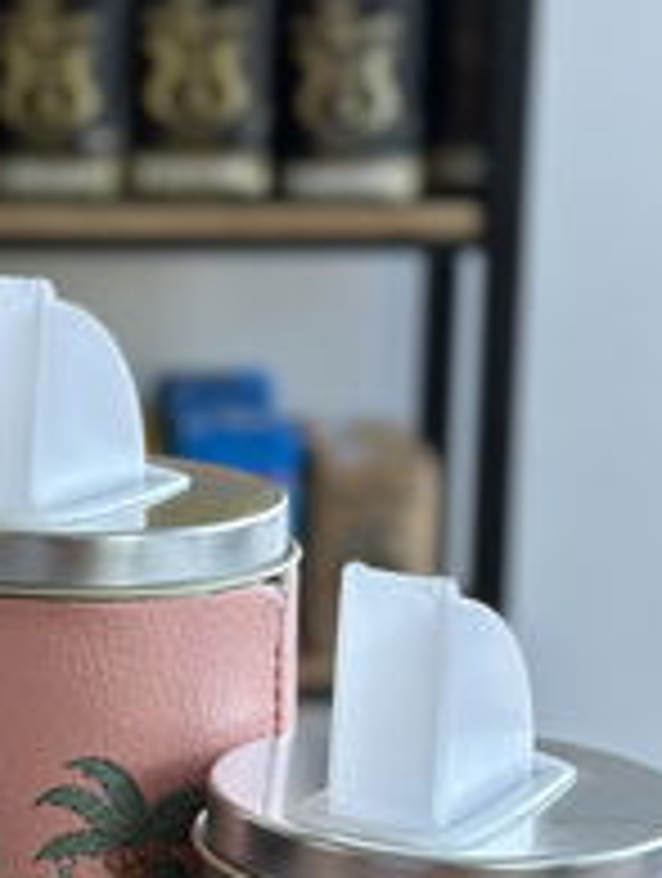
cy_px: 394
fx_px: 3329
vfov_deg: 15.0
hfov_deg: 11.1
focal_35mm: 131
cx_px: -180
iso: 125
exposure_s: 1/103
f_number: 1.78
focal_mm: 6.86
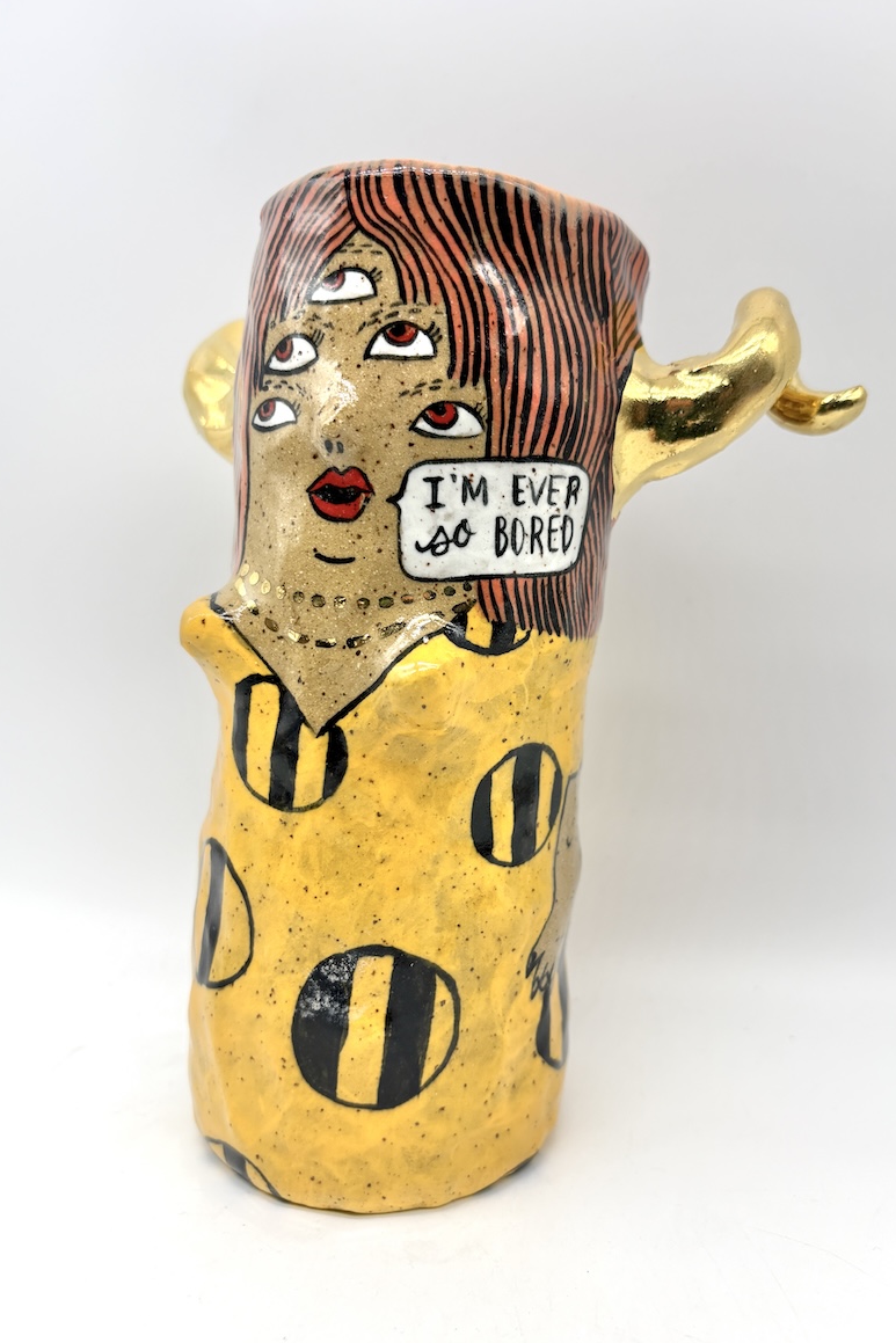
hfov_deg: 46.4
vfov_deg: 65.5
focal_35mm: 28
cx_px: 476
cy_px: 666
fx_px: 1045
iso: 50
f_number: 1.6
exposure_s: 1/1081
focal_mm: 5.96
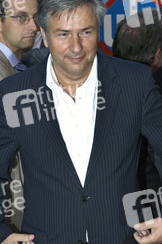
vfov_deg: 16.6
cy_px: 154
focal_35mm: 123
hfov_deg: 11.1
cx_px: 83
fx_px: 833
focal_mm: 50
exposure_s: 1/125
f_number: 6.3
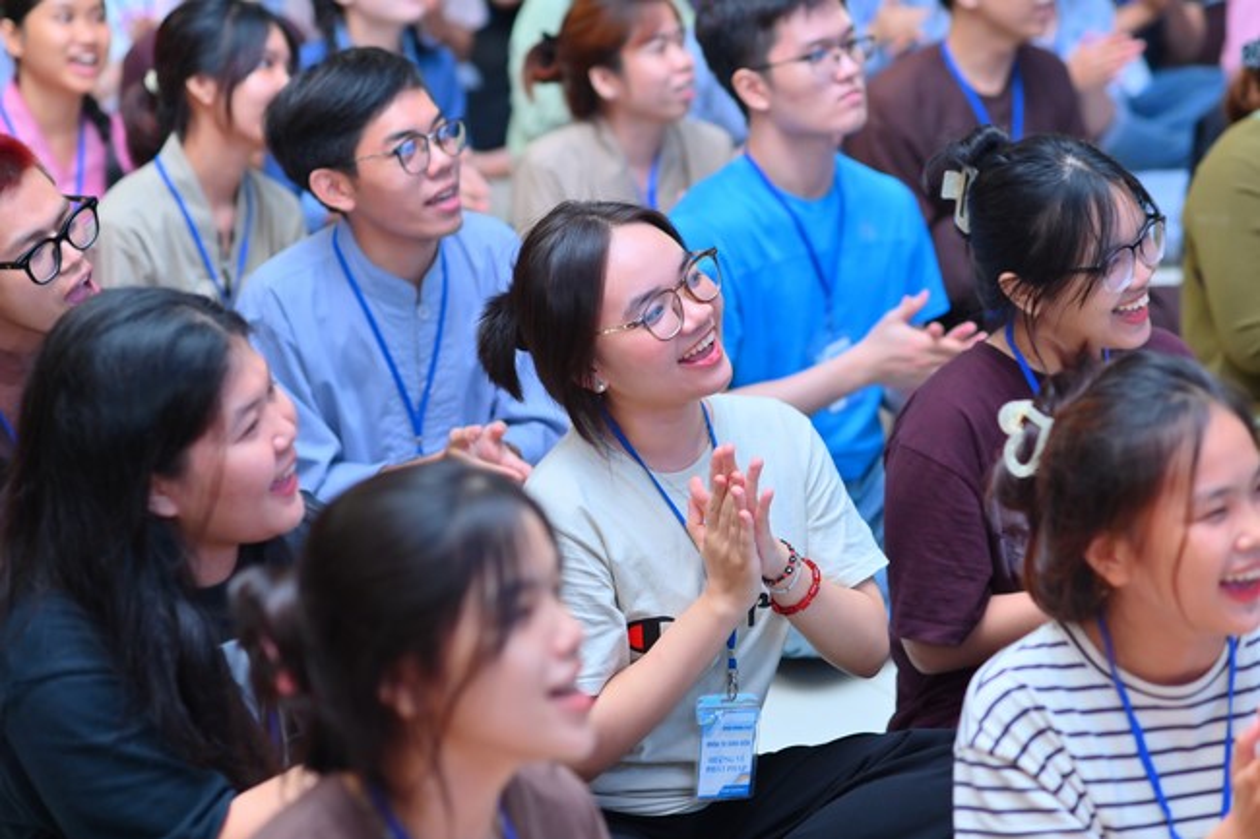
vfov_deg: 16.1
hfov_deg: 23.9
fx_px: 2974
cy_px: 420
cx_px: 630
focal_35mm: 85
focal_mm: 85
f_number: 3.2
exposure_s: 1/200
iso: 1000
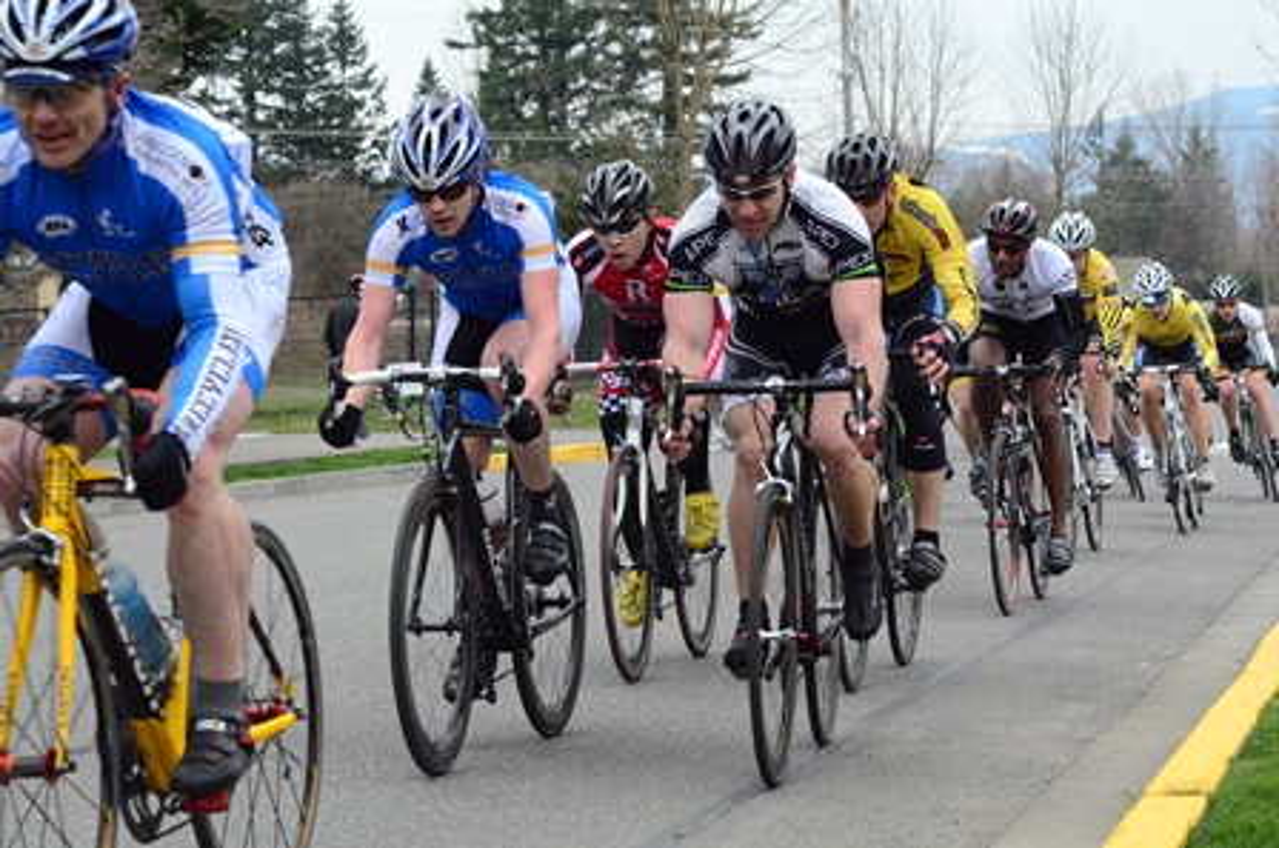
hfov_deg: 19.5
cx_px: 640
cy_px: 424
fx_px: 3724
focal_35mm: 105
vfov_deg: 13.0
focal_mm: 70
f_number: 9
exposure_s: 1/800
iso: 4000
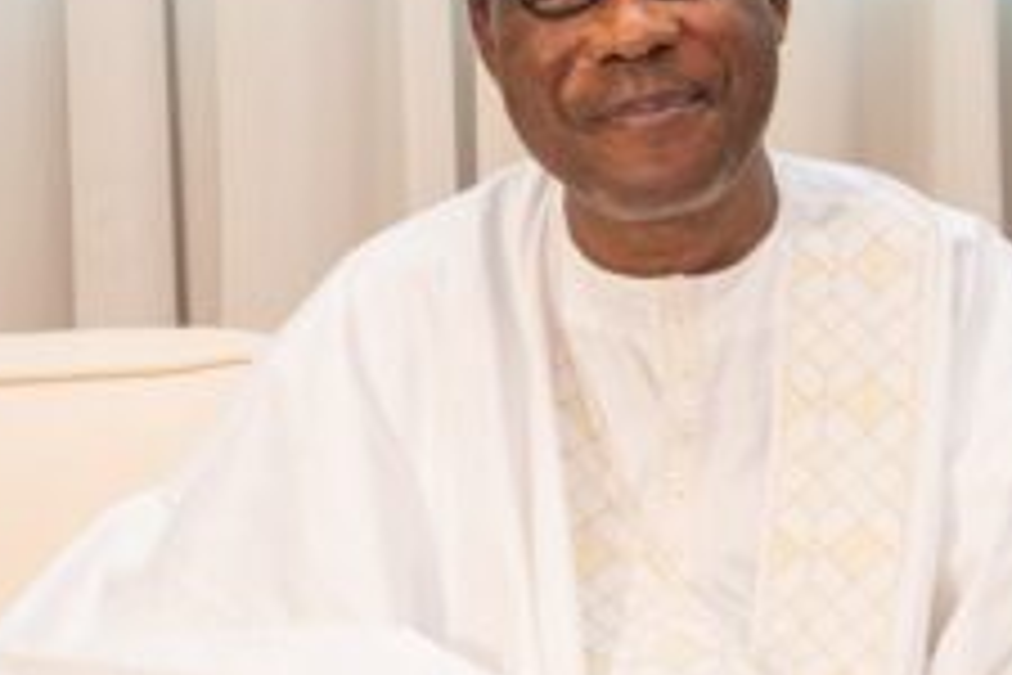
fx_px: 5903
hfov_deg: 9.8
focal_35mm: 210
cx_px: 508
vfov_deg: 6.5
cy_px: 392
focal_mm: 70
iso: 400
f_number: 5.3
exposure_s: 1/60
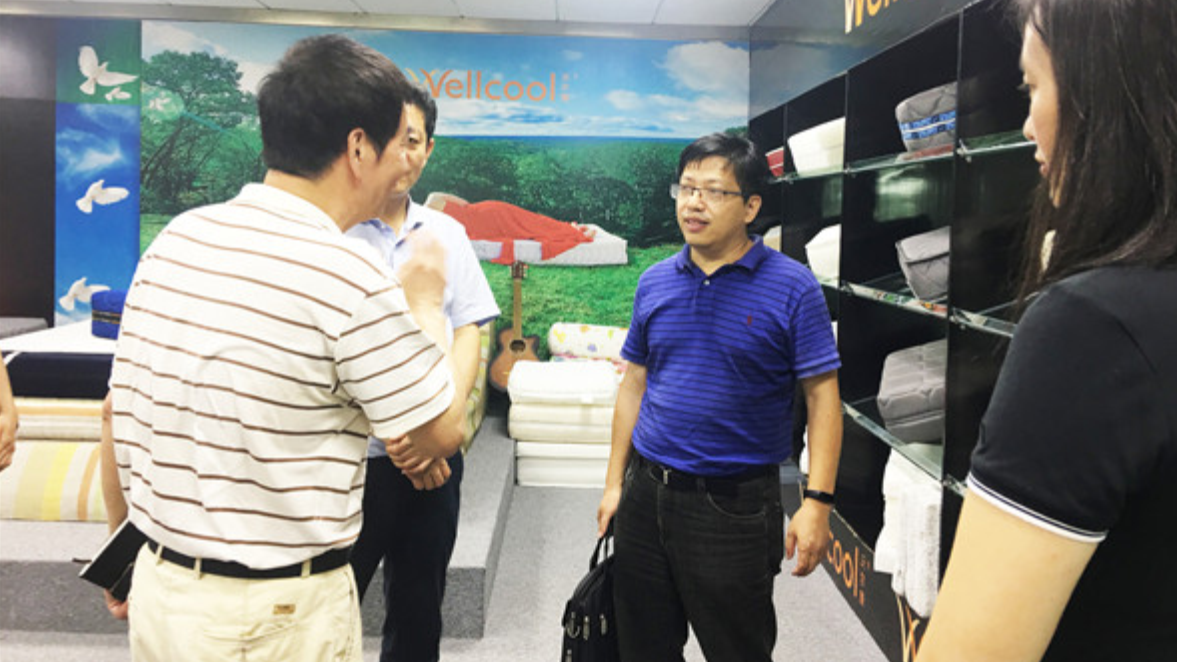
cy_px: 259
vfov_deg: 36.5
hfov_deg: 61.0
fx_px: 998
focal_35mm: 32
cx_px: 592
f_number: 2.2
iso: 32
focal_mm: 4.15
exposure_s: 1/17
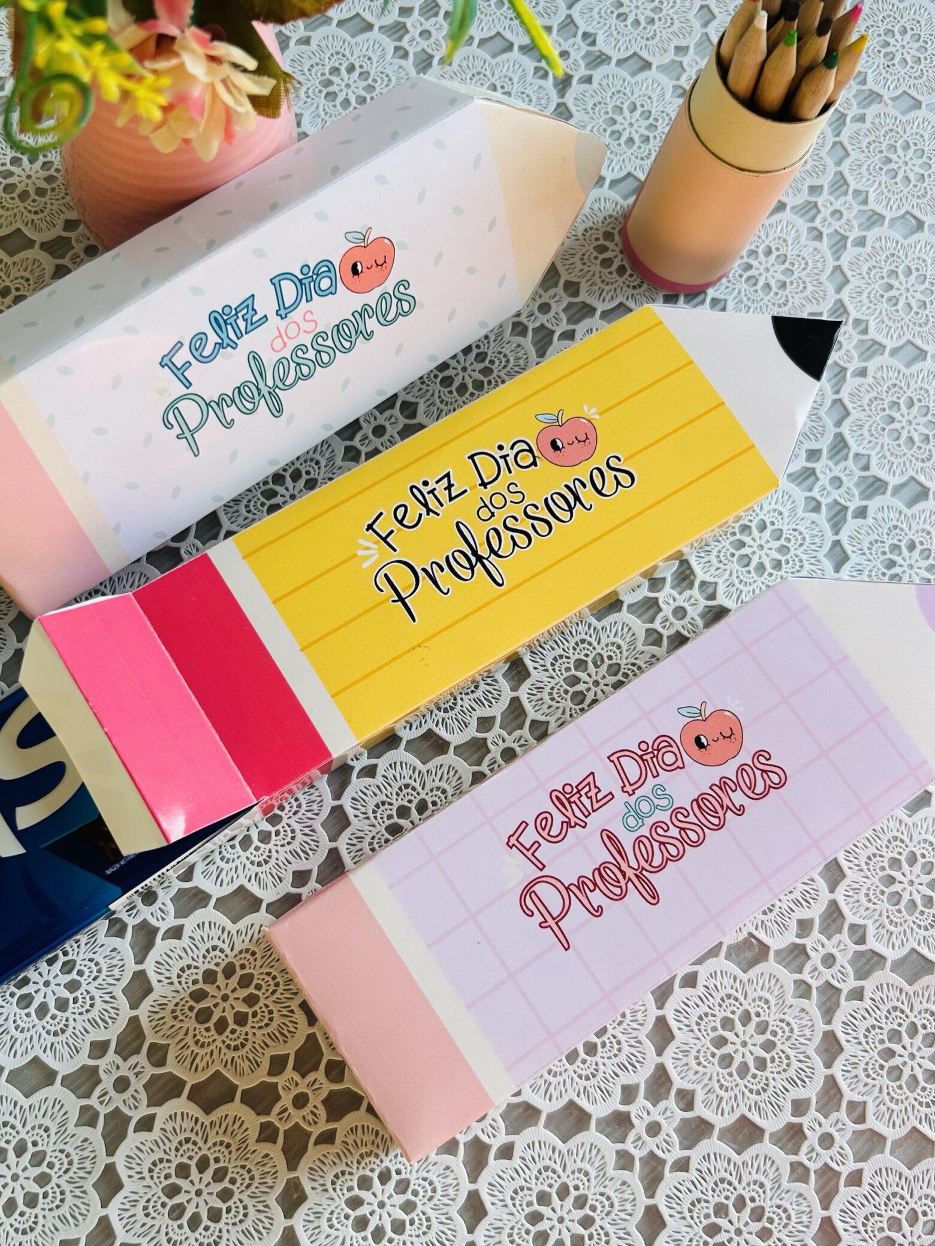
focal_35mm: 32
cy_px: 634
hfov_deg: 44.0
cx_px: 384
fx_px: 1152
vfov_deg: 56.8
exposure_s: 1/121
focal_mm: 5.7
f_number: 1.5
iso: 40
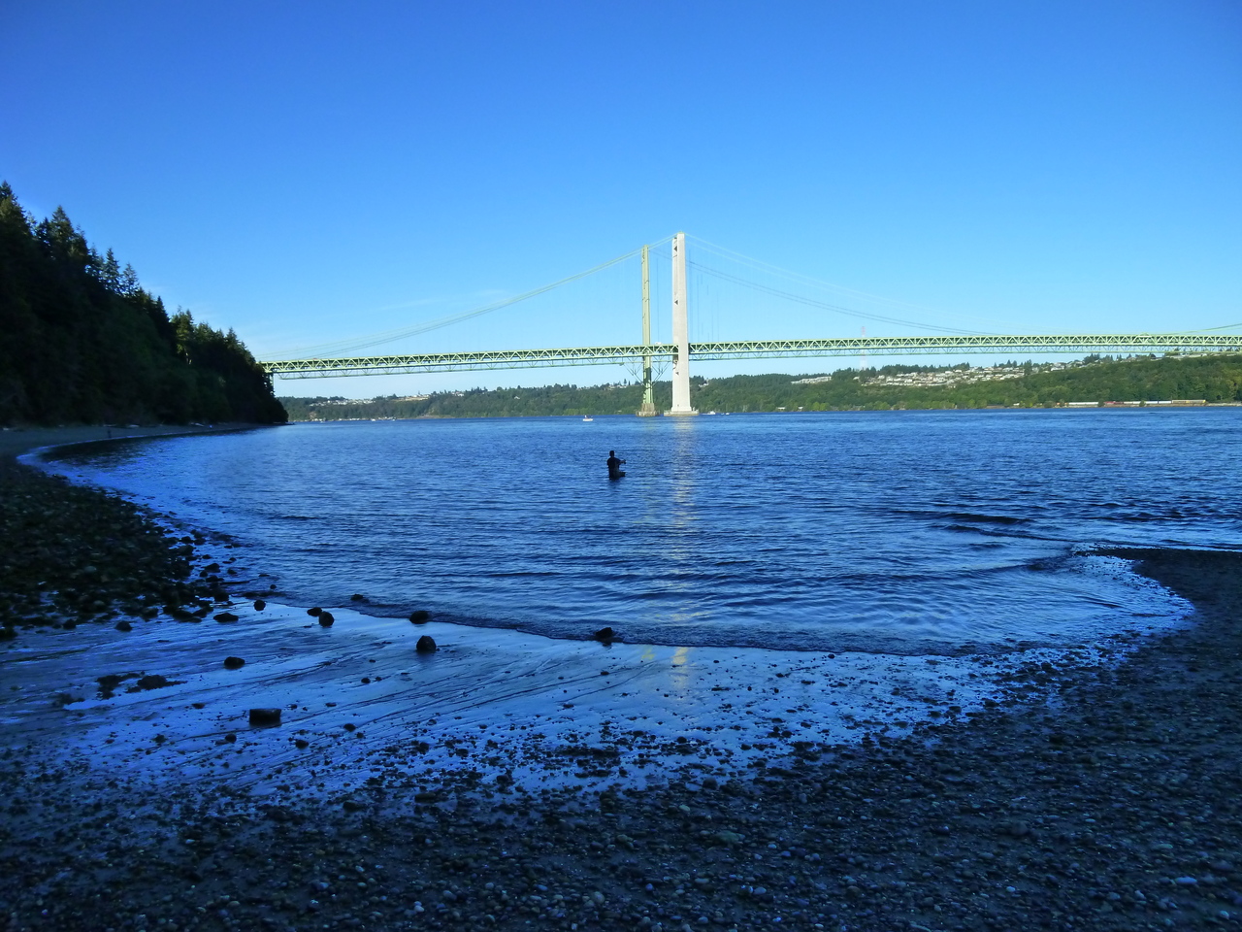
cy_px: 466
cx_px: 621
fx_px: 897
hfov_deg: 69.4
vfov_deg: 54.9
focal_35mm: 25
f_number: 3.3
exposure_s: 1/640
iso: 200
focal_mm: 4.5
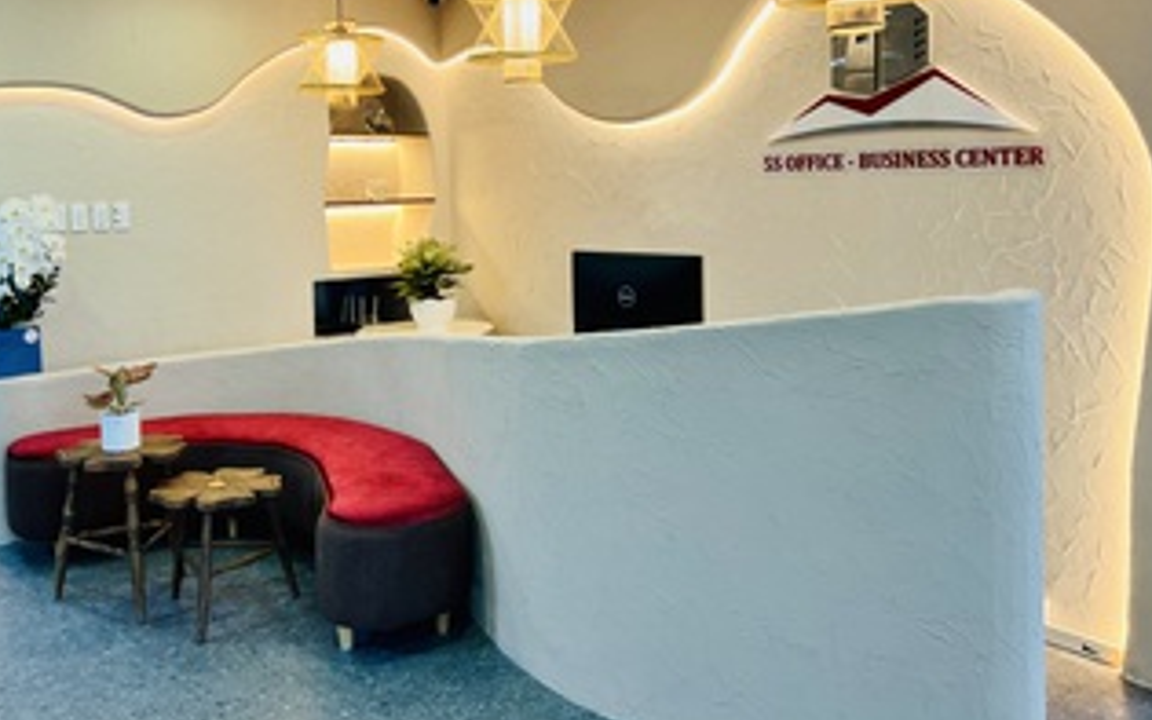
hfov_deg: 55.0
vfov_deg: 36.2
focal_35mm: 35
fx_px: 1099
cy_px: 285
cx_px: 475
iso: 125
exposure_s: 1/100
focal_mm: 5.7
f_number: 1.5
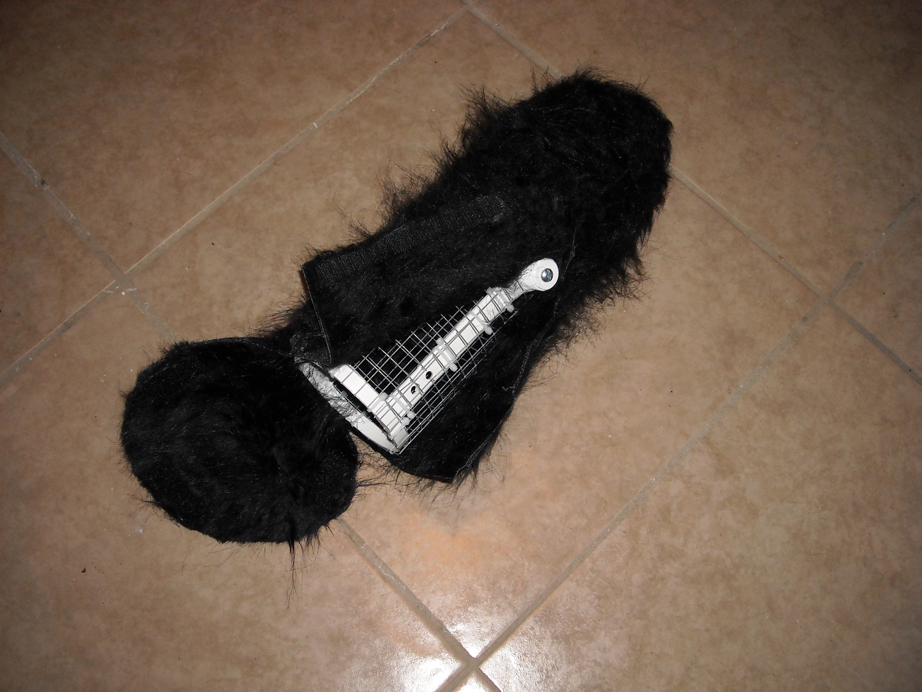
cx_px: 461
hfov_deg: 52.6
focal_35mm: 35
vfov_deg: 40.7
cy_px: 346
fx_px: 932
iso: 200
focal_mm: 5.7
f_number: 2.8
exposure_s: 1/60
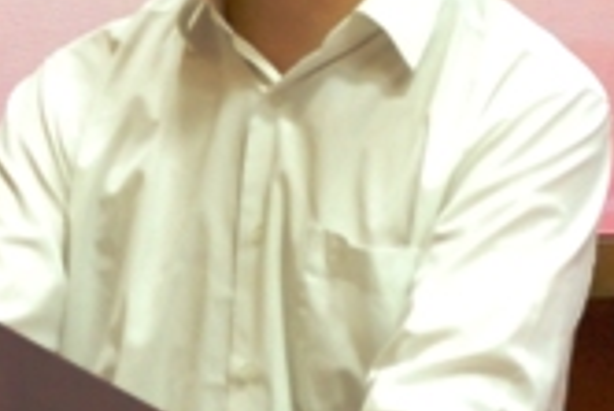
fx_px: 5925
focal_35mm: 347
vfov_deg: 4.0
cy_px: -172
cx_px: 124
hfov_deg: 5.9
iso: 1600
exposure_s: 1/20
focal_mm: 55
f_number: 5.6
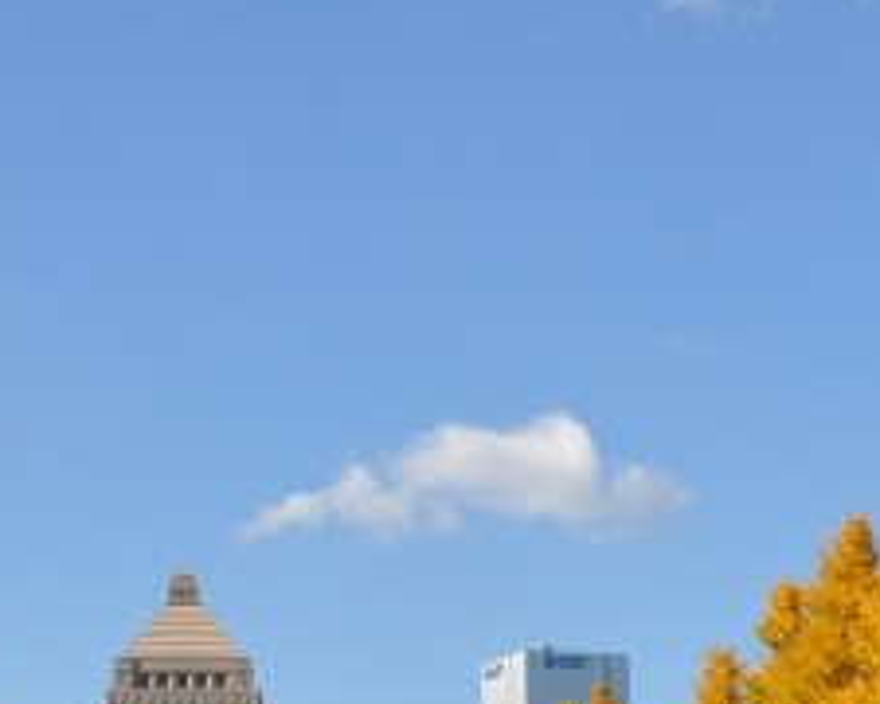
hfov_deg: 13.4
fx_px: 3750
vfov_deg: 10.7
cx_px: 465
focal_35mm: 144
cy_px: 248
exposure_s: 1/250
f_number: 16
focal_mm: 36
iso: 400
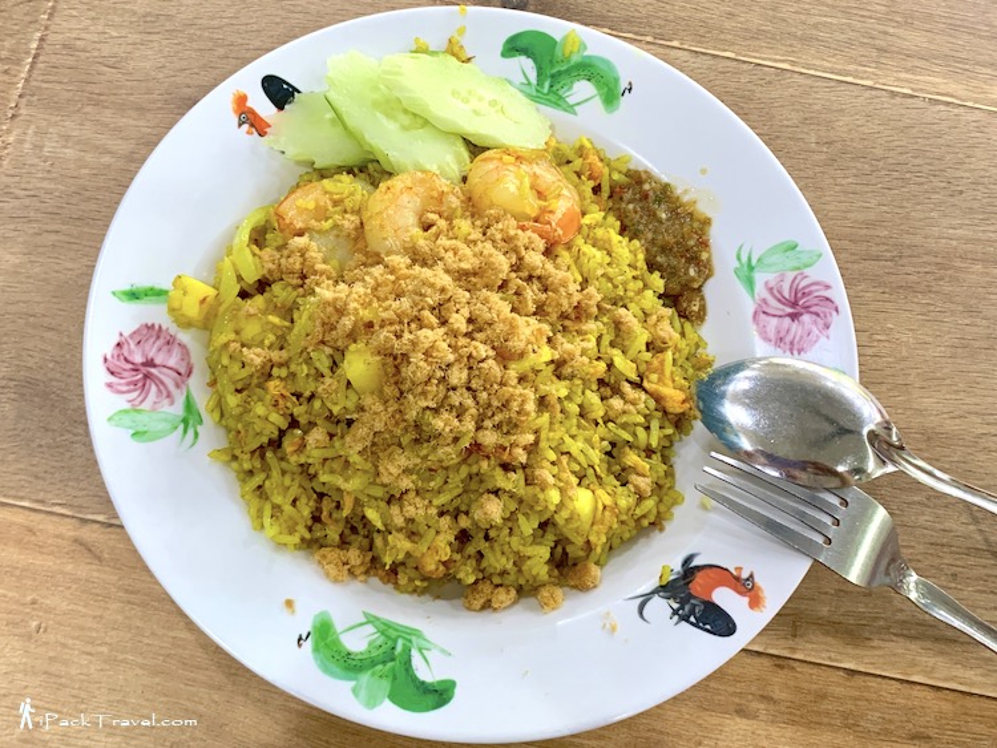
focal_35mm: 26
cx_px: 498
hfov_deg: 67.3
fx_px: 749
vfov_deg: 53.1
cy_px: 374
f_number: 1.8
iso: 160
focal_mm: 4.25
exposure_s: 1/50
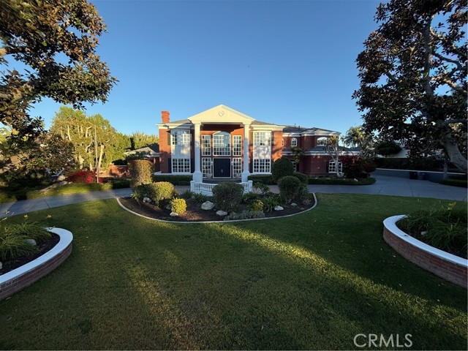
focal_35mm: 14
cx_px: 234
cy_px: 176
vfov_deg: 85.7
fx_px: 189
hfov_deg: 102.1
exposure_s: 1/770
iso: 64
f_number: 2.2
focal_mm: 2.22
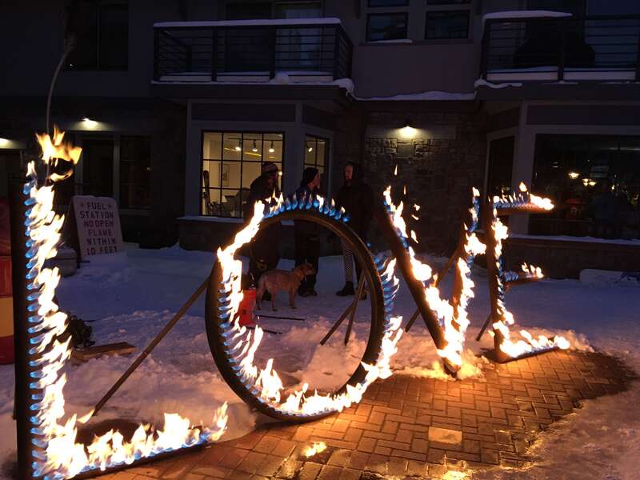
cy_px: 240
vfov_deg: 48.2
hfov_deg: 61.7
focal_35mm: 29
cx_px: 320
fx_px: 536
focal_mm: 4.15
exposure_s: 1/30
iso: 125
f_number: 2.2
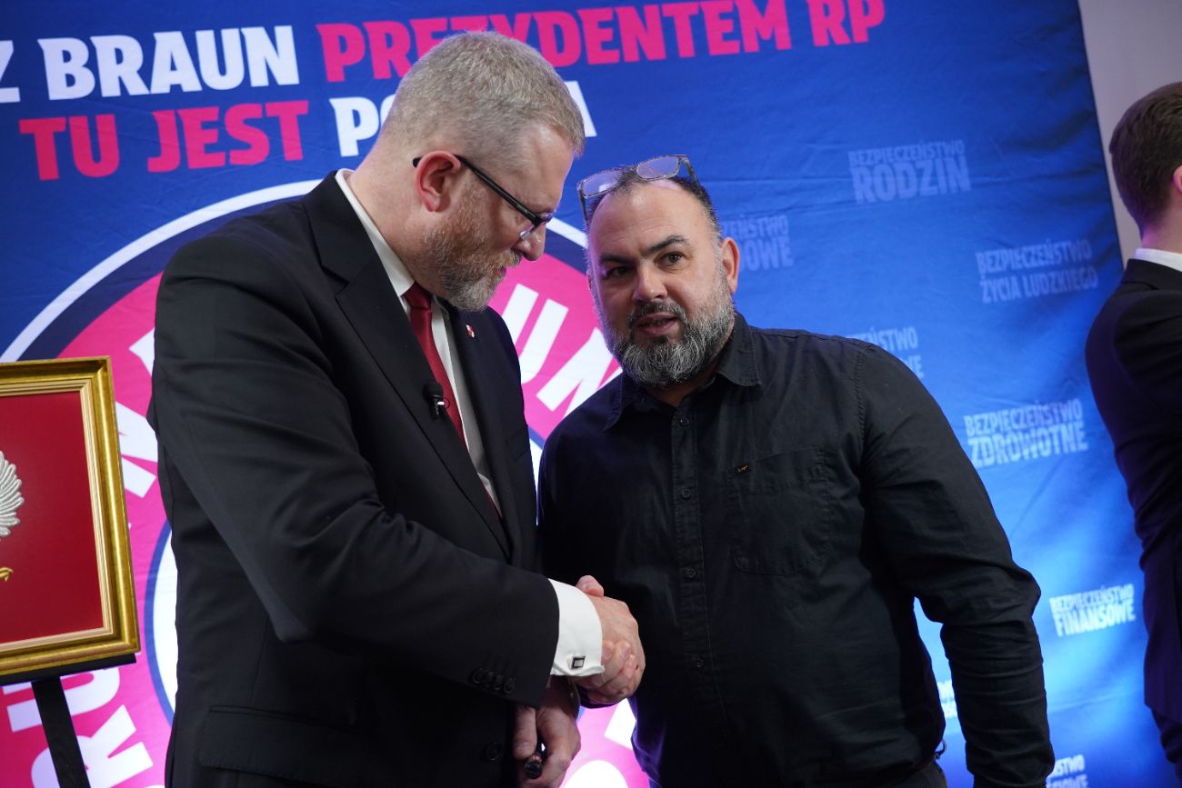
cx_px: 591
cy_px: 394
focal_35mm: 34
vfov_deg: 38.9
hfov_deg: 55.8
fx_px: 1116
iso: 2000
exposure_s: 1/125
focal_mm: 34
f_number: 4.5
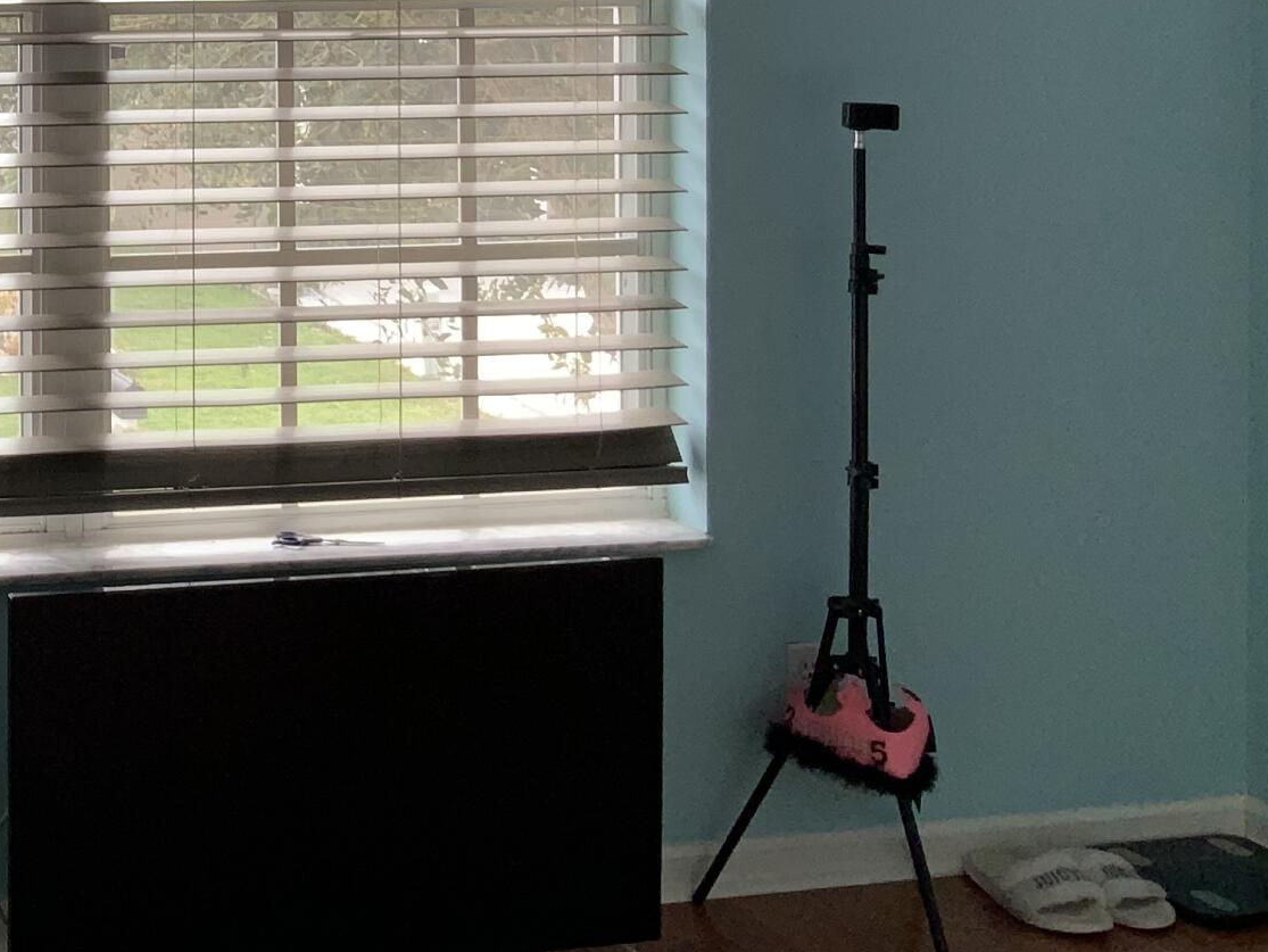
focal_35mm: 78
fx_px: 2858
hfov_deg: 22.9
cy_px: -223
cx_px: -275
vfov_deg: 17.9
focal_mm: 3
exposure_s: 1/122
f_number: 1.8
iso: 32
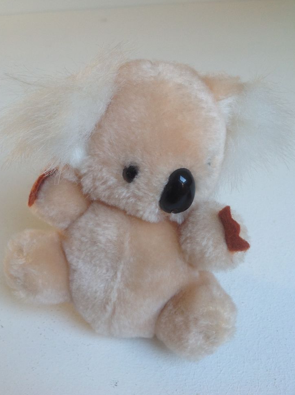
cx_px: 146
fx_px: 410
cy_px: 199
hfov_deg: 39.6
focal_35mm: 36
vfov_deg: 51.4
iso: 50
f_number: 2.4
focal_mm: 4.28
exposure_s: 1/24
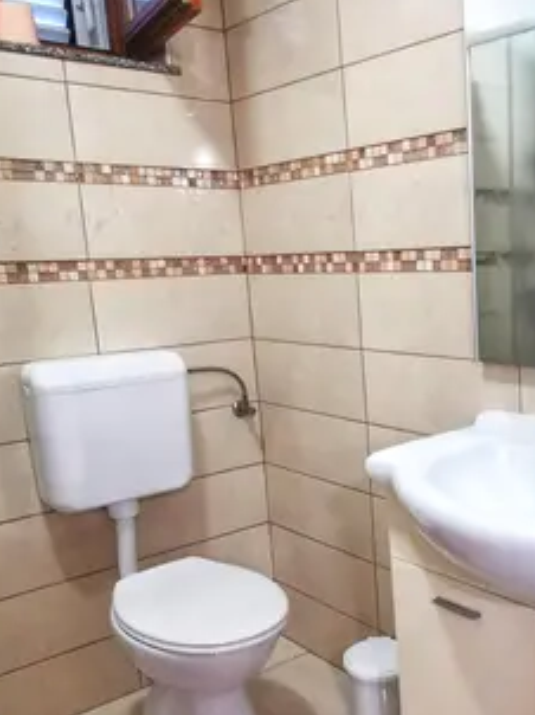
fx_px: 722
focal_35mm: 35
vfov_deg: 52.3
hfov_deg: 40.1
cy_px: 431
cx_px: 362
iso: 400
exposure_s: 1/20
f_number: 2.2
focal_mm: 2.35
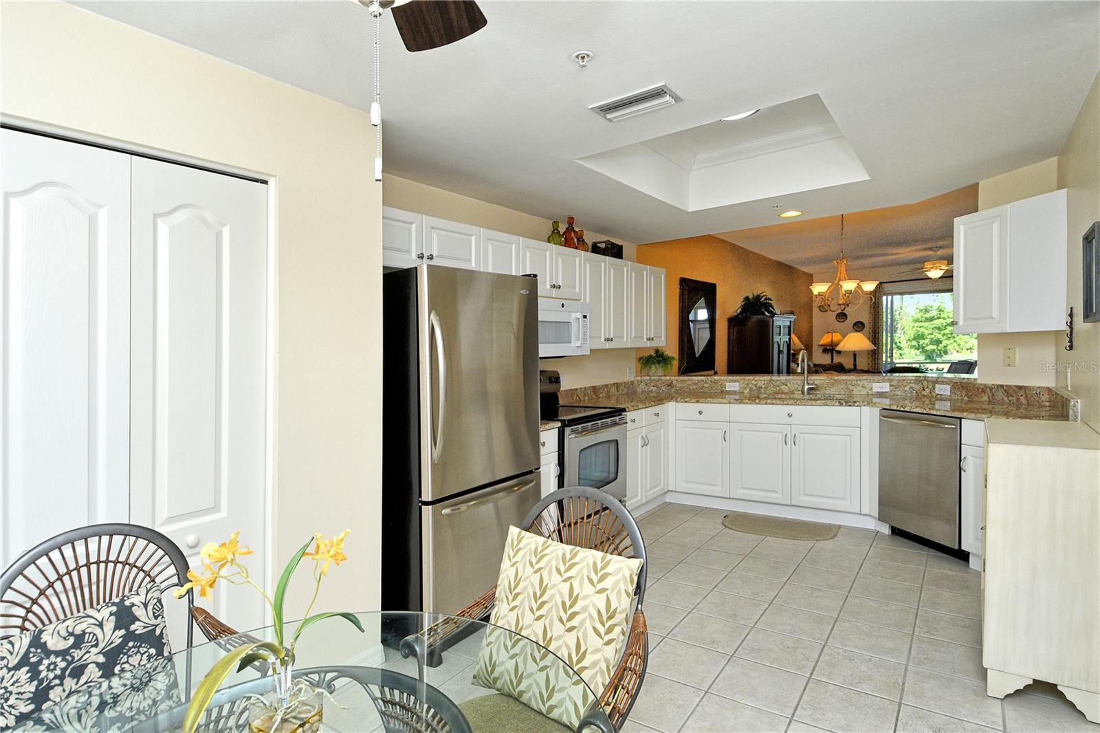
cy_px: 366
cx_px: 550
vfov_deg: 67.4
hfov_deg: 90.0
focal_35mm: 18
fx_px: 550
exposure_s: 1/250
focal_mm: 12
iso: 640
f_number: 9
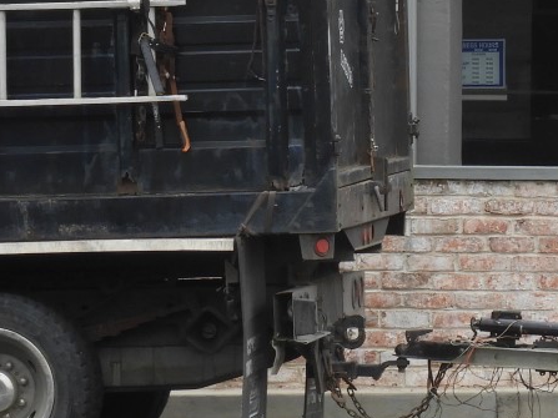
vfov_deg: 2.3
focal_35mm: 644
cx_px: 336
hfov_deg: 3.1
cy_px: -172
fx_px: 10378
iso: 100
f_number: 5.3
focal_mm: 35.8
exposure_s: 1/100
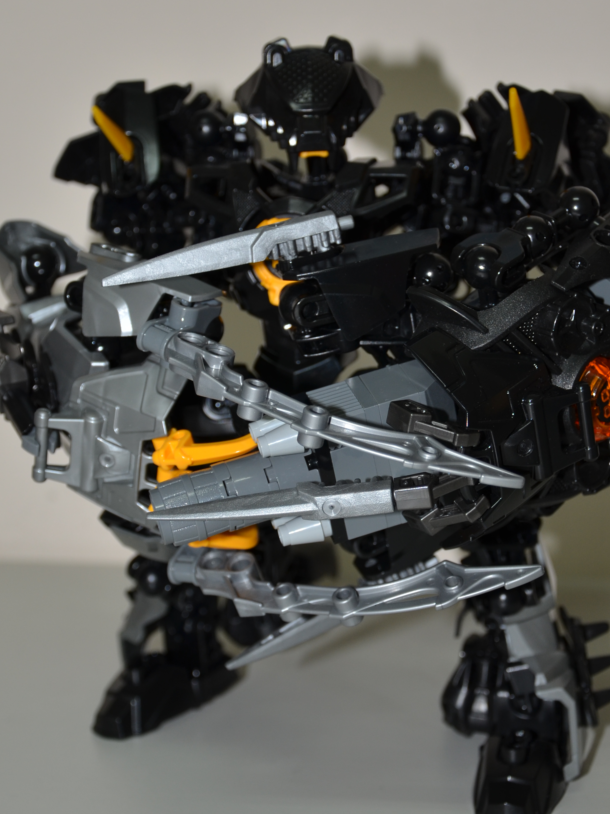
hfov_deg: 17.8
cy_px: 401
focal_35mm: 83
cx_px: 312
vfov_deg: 23.6
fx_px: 1950
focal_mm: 38
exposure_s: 1/30
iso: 200
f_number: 5.6
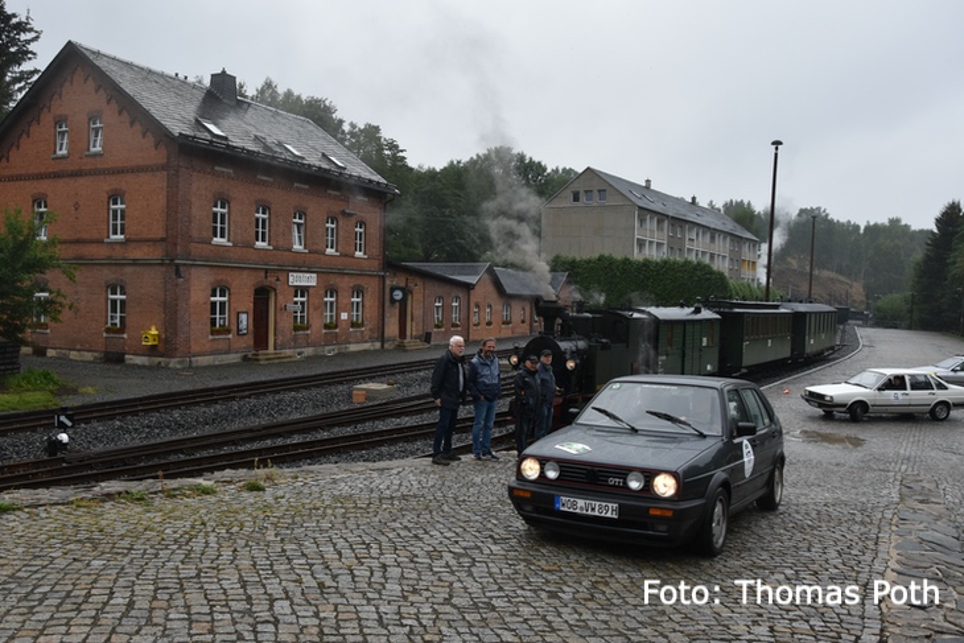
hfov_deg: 59.5
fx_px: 844
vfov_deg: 41.7
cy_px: 322
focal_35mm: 32
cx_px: 482
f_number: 7.1
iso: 220
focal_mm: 21
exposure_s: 1/160
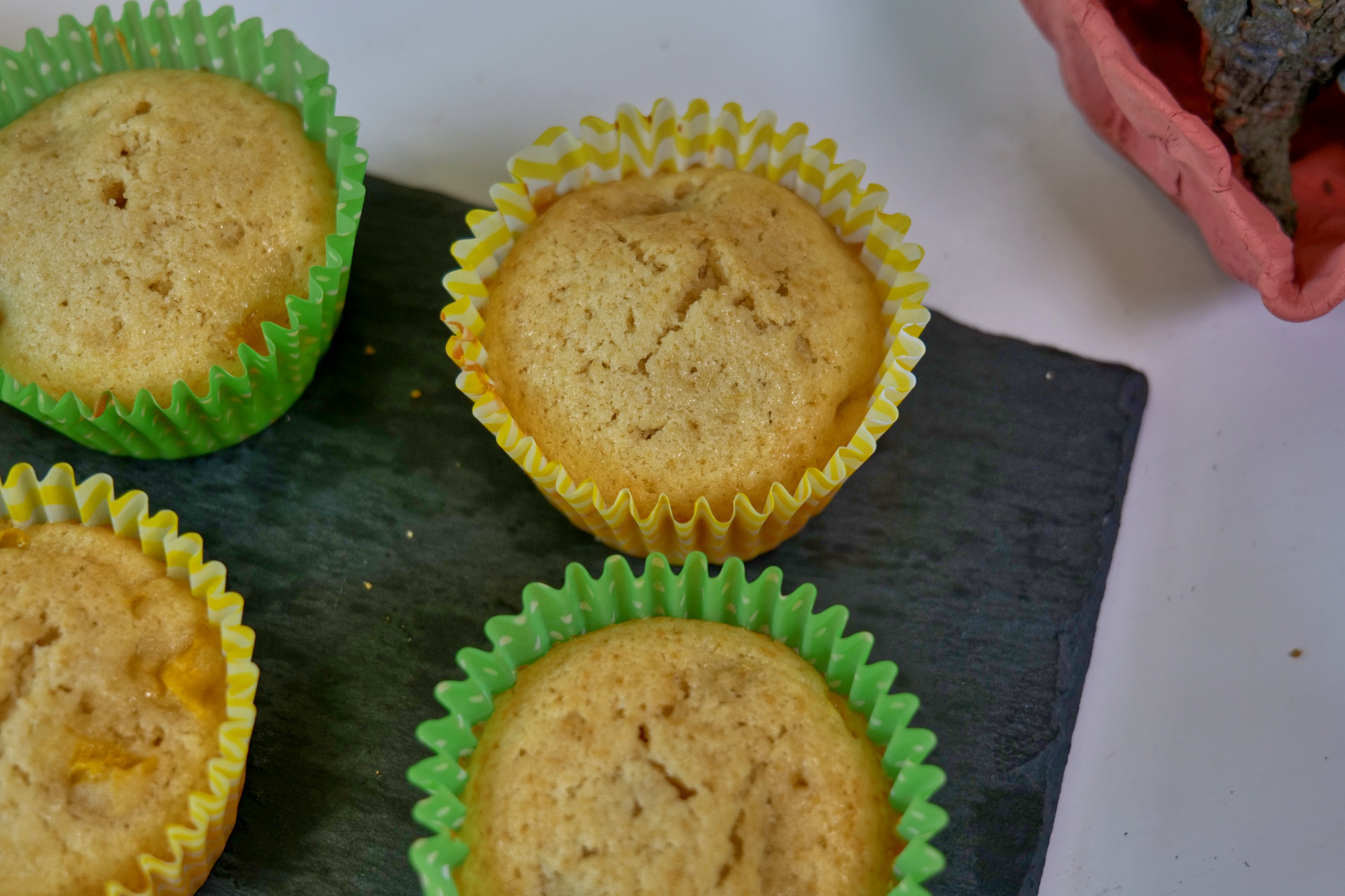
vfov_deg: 22.6
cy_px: 448
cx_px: 672
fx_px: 2241
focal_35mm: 60
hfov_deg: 33.4
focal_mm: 60
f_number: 5.6
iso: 500
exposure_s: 1/80
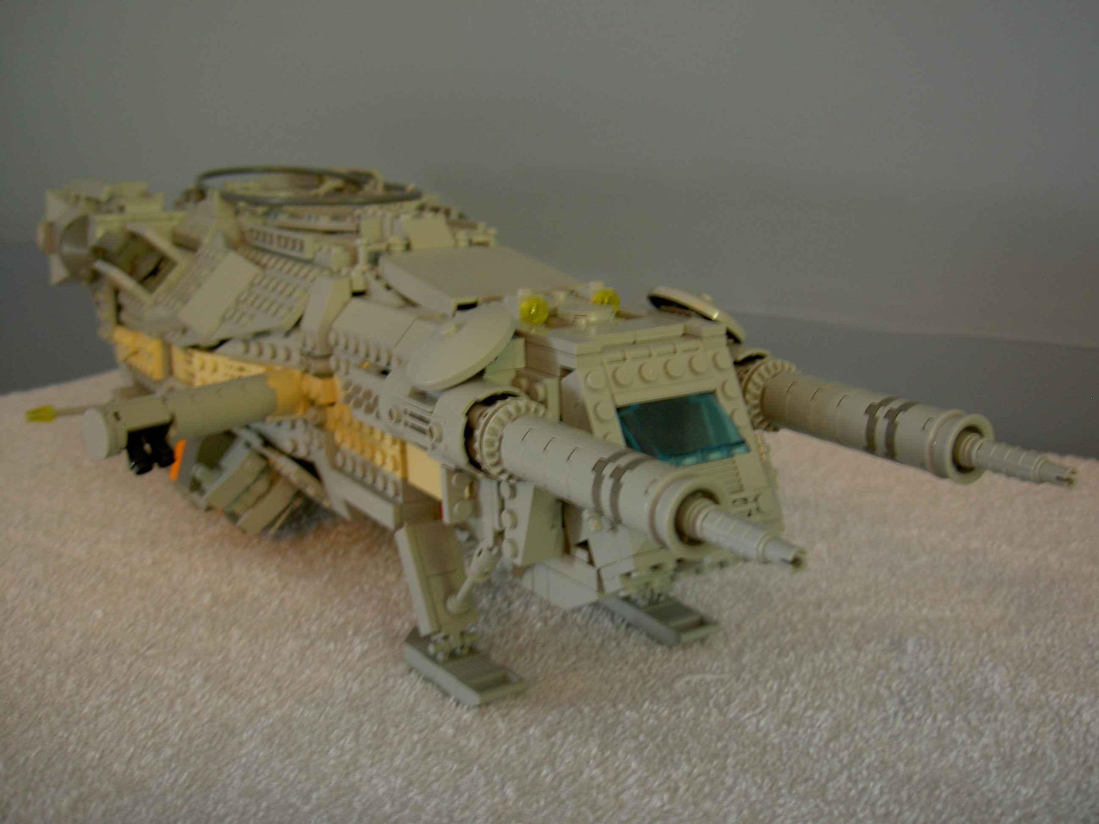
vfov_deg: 36.8
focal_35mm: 39
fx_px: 1238
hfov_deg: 47.9
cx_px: 550
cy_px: 412
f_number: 2.8
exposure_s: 1/8
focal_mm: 8
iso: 100
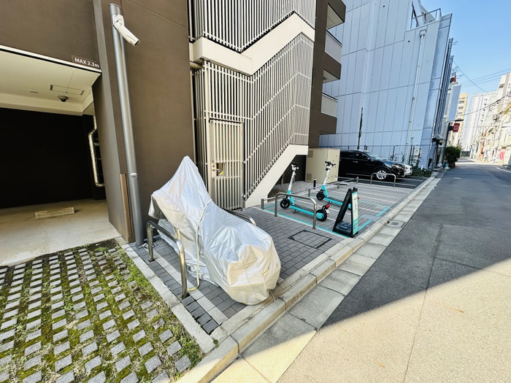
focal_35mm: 14
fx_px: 207
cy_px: 192
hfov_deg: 102.1
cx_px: 256
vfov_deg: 85.7
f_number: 2.2
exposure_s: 1/308
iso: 40
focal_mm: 2.22
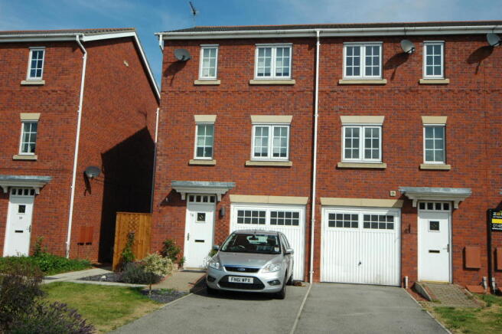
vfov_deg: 36.8
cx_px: 251
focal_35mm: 36
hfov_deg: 53.2
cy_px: 167
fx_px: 501
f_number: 11
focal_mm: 24
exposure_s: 1/400
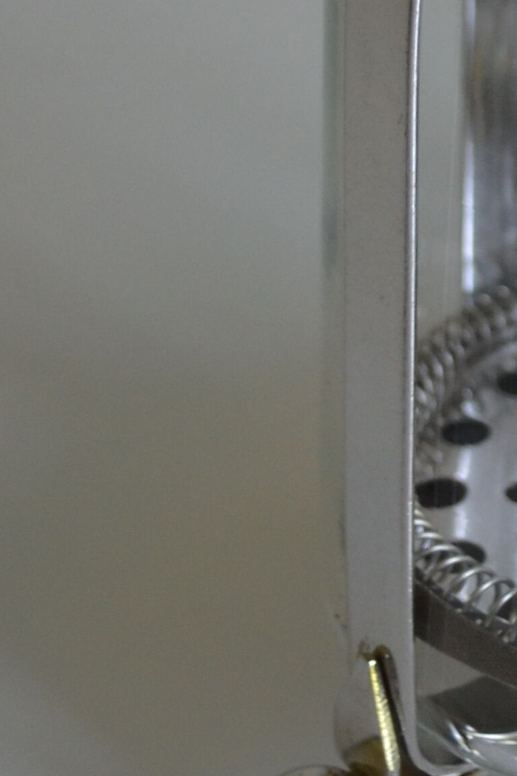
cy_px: -252
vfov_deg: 13.6
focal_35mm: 145
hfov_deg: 9.1
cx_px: 898
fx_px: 3122
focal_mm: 24
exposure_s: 1/60
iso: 400
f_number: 4
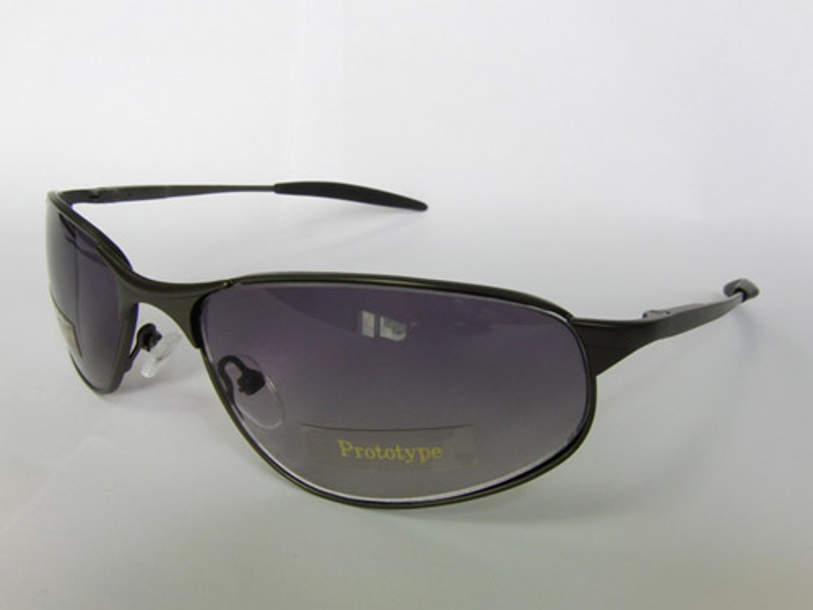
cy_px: 305
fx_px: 611
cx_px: 406
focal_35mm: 26
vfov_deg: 53.1
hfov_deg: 67.3
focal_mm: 4.6
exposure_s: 1/13
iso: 100
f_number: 7.9
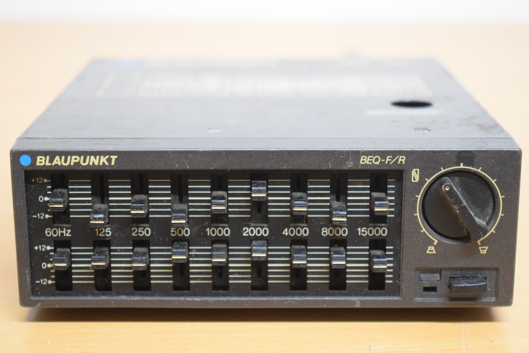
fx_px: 1058
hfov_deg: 28.1
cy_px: 176
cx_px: 264
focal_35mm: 72
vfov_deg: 18.9
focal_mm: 48
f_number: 5.3
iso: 3200
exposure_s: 1/50
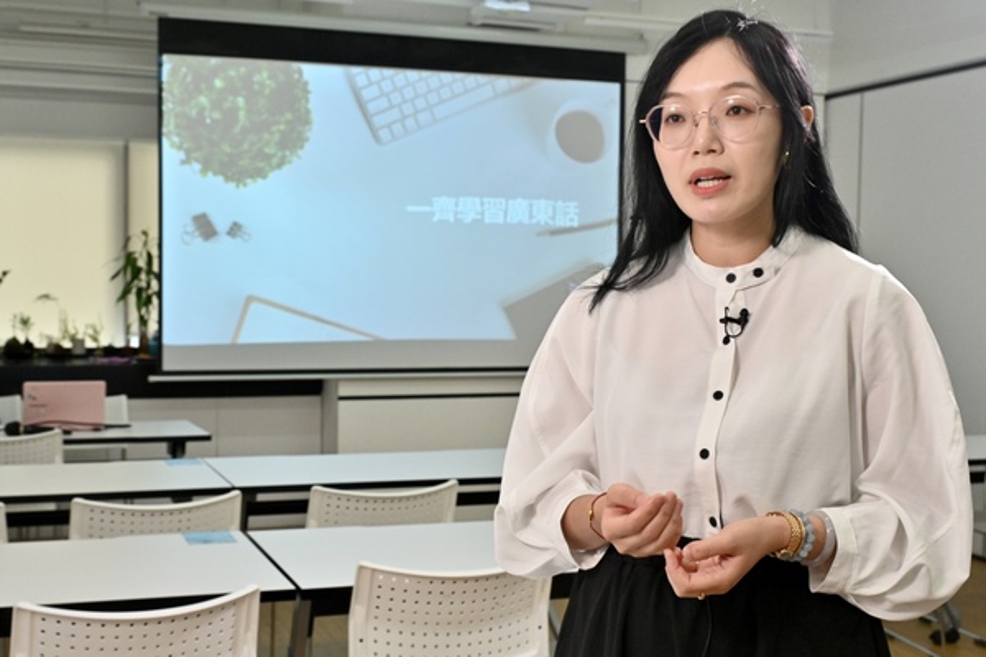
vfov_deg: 31.9
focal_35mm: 42
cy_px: 328
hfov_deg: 46.4
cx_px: 493
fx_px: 1150
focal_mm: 42
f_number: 9
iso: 3200
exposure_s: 1/80
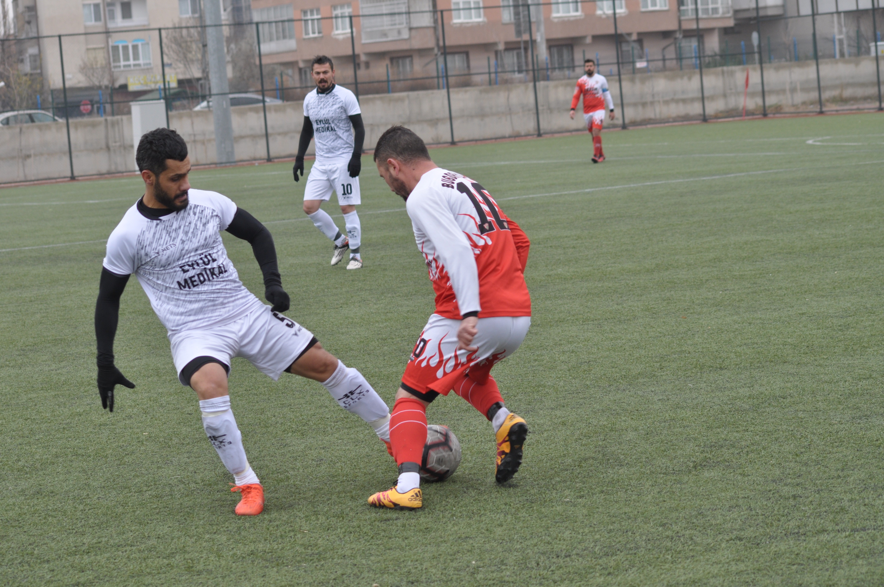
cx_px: 442
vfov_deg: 13.0
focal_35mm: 105
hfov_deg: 19.5
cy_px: 294
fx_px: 2575
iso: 400
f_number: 5
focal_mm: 70
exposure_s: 1/400
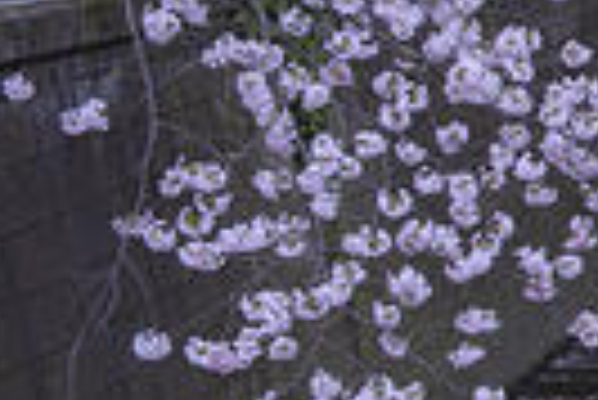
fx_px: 2544
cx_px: 1311
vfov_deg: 9.0
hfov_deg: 11.6
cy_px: 139
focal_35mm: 153
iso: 100
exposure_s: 1/5
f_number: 11
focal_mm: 34
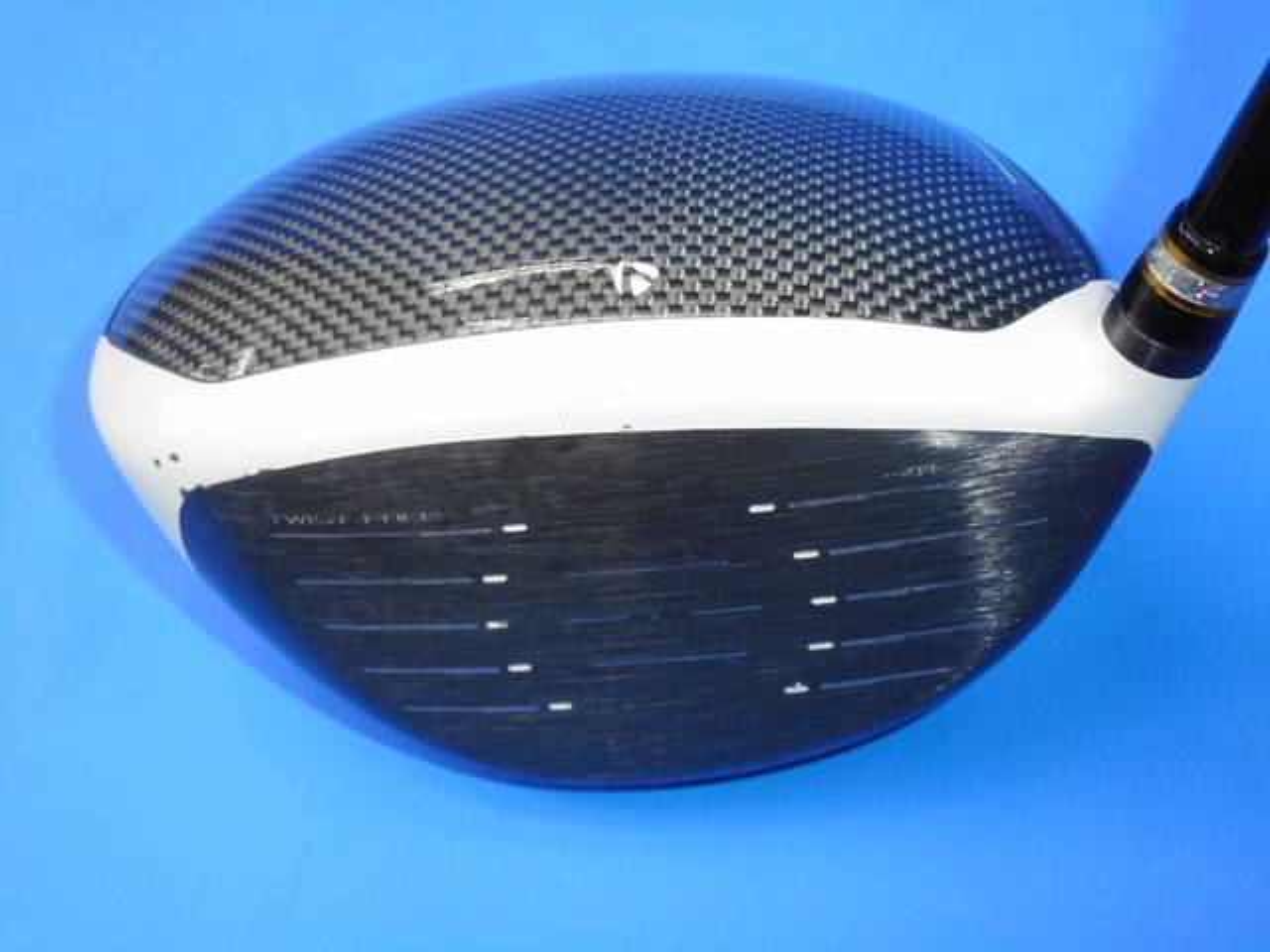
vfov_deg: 28.6
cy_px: 476
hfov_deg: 37.5
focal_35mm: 51
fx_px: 1871
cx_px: 635
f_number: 4.9
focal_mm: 9.1
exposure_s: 1/60
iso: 320
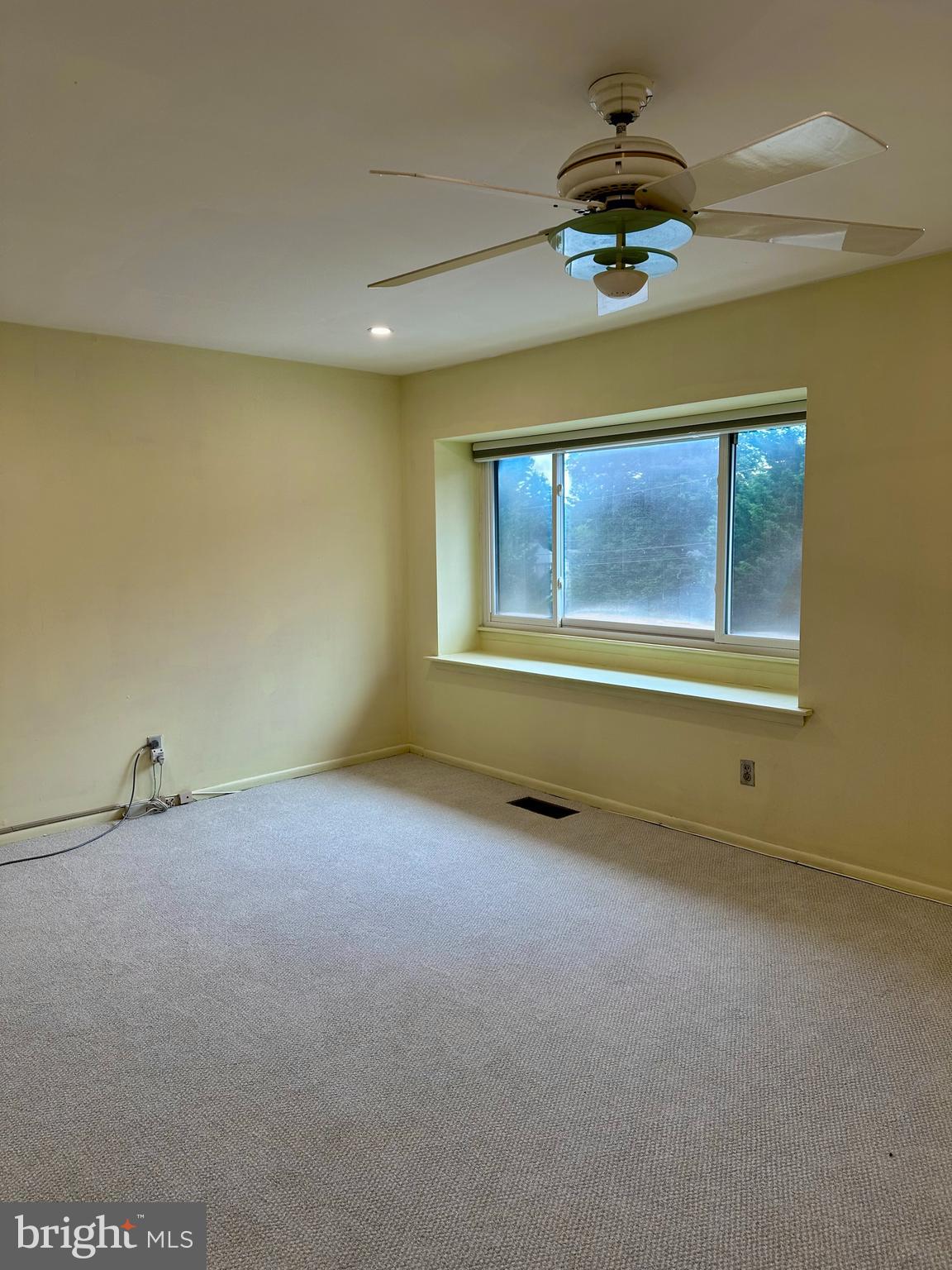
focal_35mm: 24
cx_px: 476
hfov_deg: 56.8
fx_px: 880
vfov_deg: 71.6
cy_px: 635
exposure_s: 1/120
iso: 80
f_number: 1.78
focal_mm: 6.86
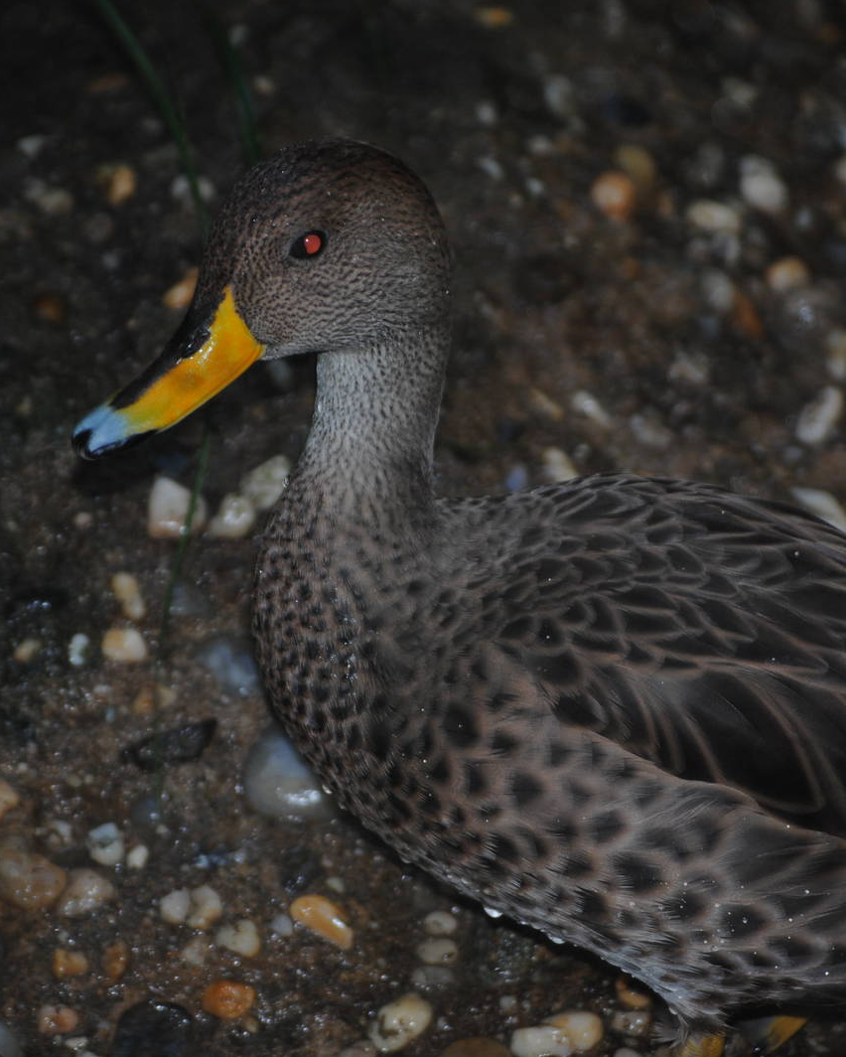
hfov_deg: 11.2
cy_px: 530
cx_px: 425
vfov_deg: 14.0
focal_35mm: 138
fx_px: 4307
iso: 200
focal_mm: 65
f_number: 4.2
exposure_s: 1/60
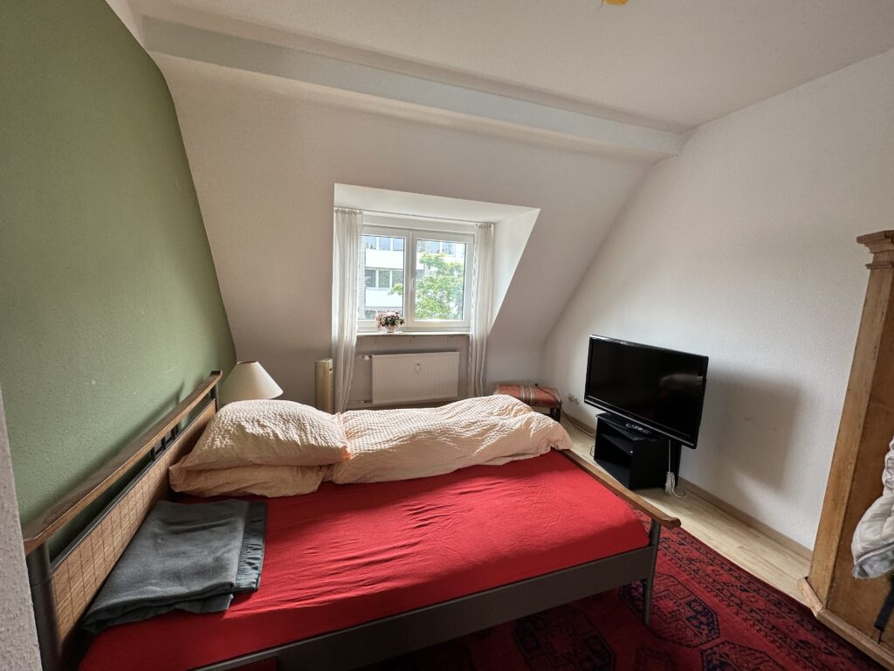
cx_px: 447
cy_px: 336
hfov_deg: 102.1
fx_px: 362
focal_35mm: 14
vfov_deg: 85.7
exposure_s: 1/99
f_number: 2.2
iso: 64
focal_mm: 2.22
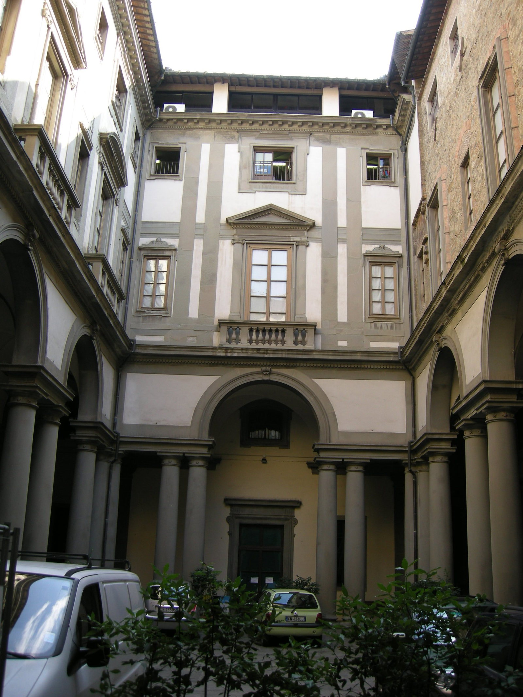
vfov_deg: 51.4
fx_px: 725
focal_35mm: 36
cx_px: 262
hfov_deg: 39.7
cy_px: 348
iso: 64
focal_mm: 7.5
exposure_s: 1/76.2
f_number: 3
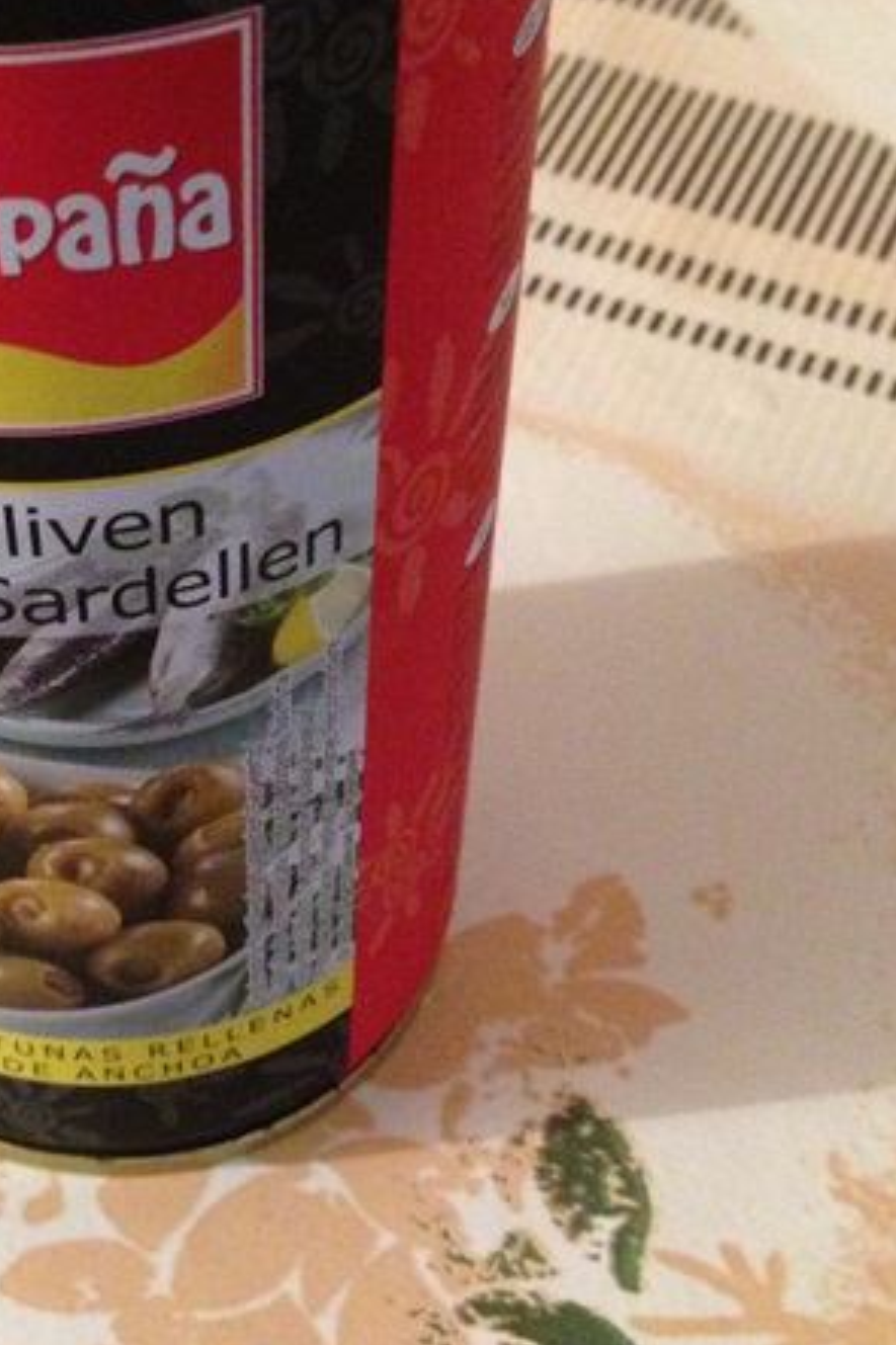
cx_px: 161
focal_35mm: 62
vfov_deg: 32.4
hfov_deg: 21.6
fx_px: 2316
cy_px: 668
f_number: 2.4
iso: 640
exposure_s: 1/15
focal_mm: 4.13
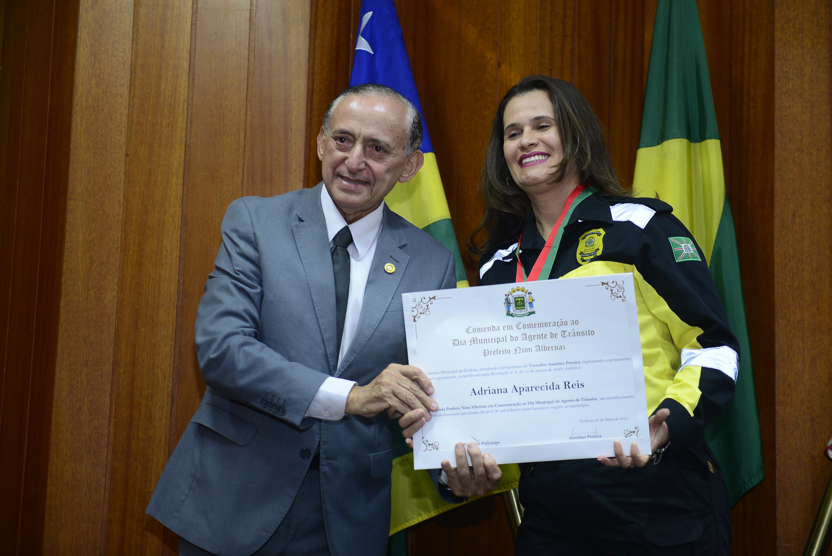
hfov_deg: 28.8
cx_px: 416
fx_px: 1618
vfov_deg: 19.5
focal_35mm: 70
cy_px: 278
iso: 1600
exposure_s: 1/125
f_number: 4
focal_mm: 70
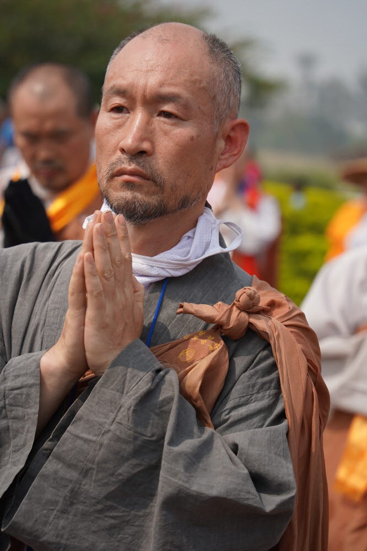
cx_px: 184
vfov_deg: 19.5
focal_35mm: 105
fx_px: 1607
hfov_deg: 13.0
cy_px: 276
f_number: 5
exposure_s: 1/640
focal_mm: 105
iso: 100
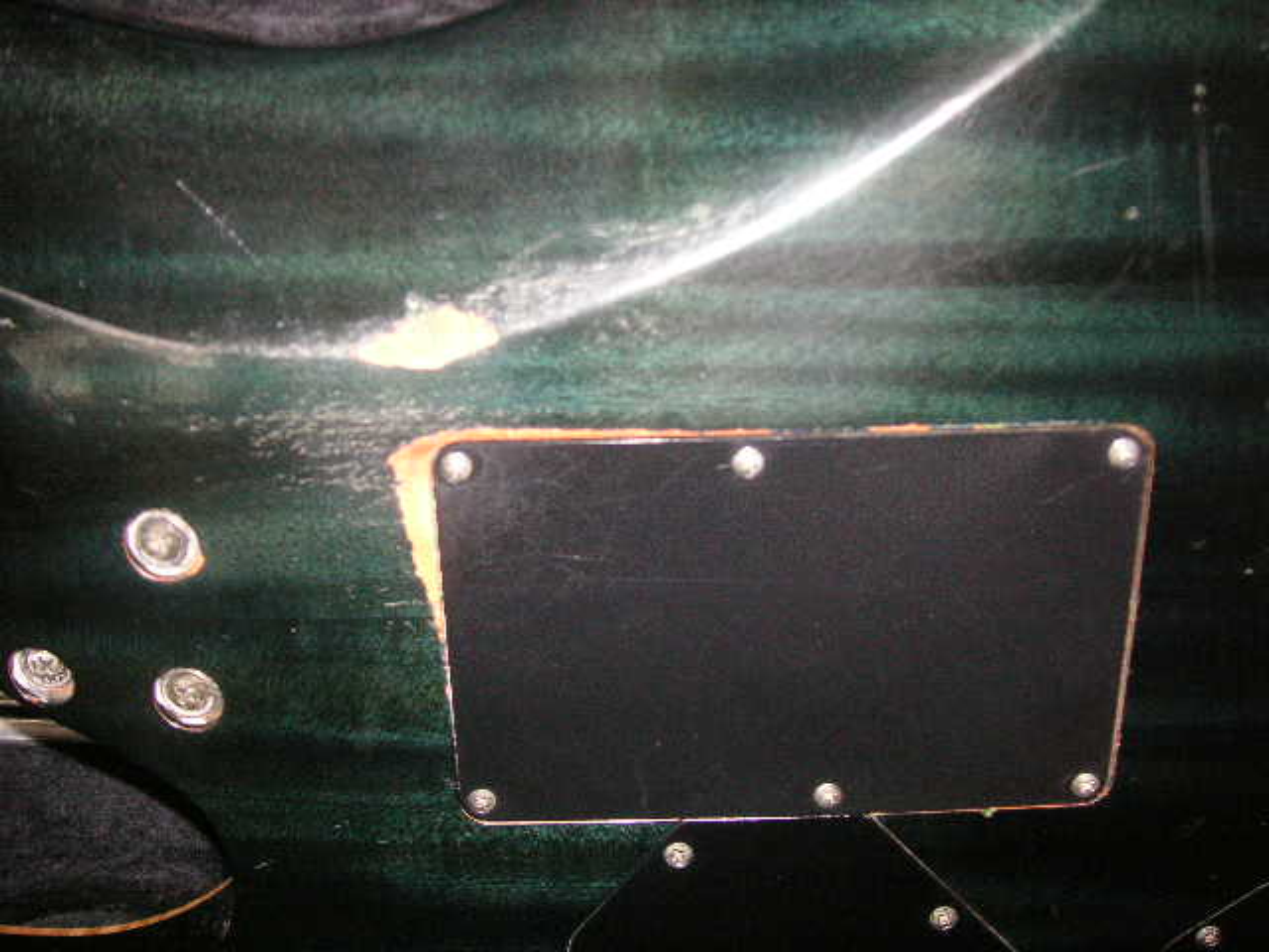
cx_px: 634
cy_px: 476
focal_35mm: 37
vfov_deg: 38.7
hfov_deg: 50.1
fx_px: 1356
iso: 160
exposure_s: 1/45
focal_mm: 6.1
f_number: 2.8
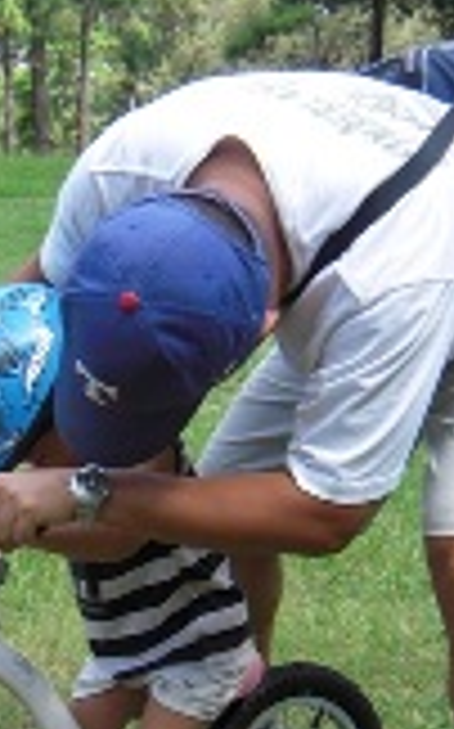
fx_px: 1329
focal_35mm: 67
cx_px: 135
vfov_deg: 30.5
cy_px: 466
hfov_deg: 19.3
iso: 100
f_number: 2.7
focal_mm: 5
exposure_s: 1/320
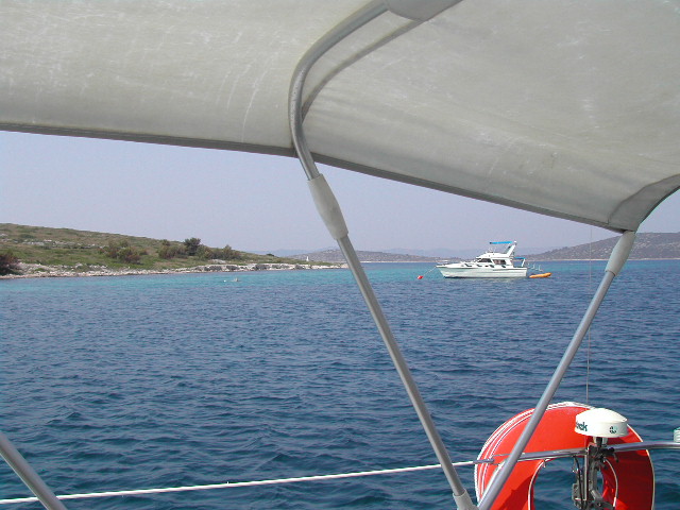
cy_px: 255
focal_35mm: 38
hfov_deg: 49.0
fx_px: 746
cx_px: 340
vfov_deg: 37.7
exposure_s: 1/219
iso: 100
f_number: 7.6
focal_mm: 8
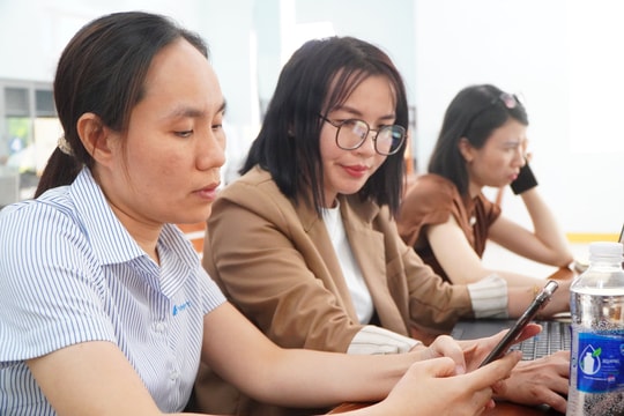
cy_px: 208
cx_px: 312
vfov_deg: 29.9
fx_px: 780
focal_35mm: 45
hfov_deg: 43.6
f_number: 4
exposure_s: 1/160
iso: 4000
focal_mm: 30
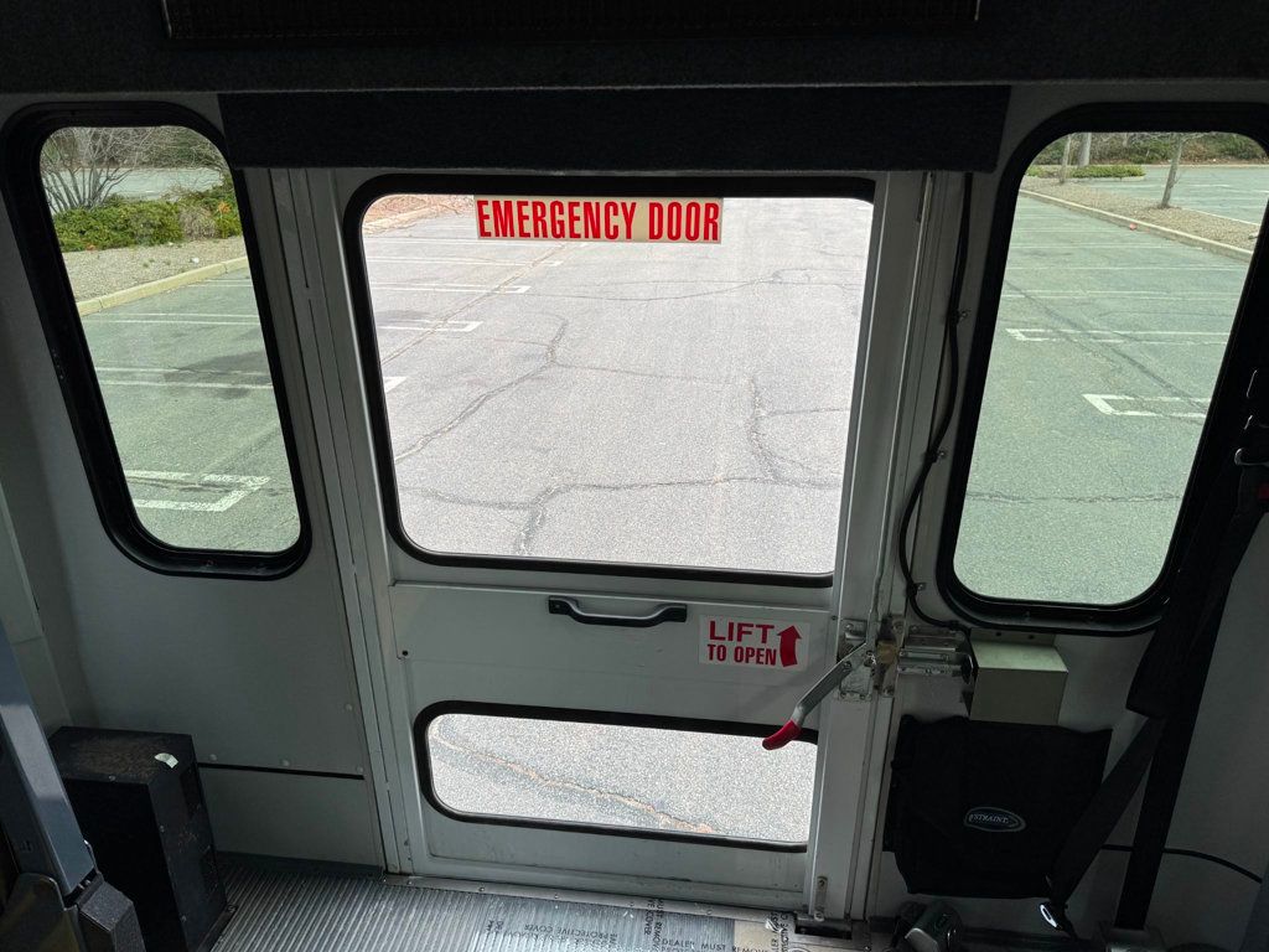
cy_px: 476
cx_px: 634
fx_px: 880
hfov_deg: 71.6
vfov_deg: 56.8
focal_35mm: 24
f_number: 1.78
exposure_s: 1/723
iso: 80
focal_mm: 6.76
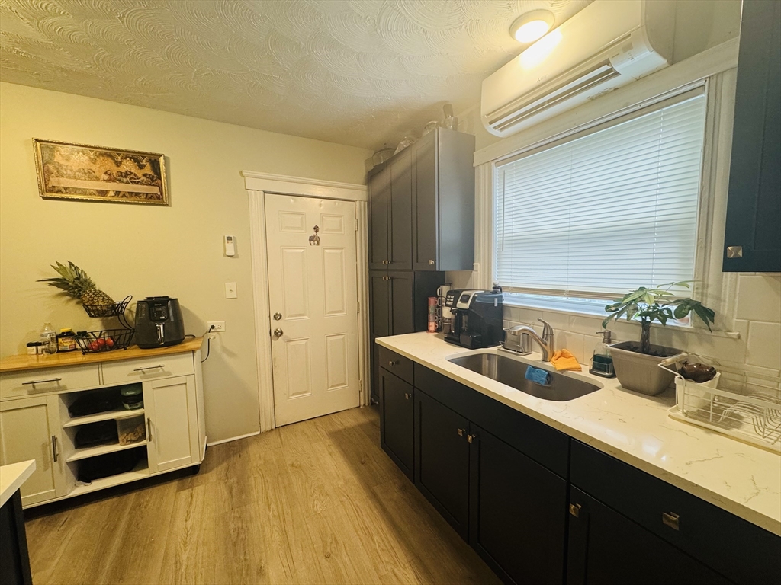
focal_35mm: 14
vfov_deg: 85.7
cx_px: 390
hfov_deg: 102.1
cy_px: 292
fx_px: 316
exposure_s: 1/60
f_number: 2.2
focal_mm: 2.22
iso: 200
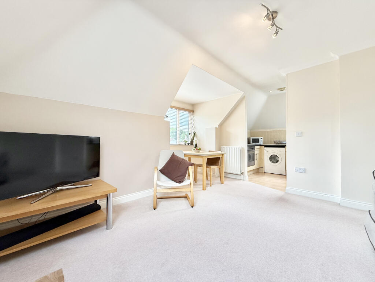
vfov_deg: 85.7
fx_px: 152
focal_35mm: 14
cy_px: 141
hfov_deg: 102.1
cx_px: 188
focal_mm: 2.22
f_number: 2.2
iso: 64
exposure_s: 1/167
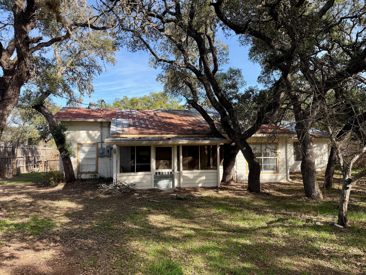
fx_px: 264
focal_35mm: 25
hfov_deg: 69.4
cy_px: 134
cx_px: 185
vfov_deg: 54.9
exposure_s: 1/1618
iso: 100
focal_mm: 6.76
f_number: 1.78
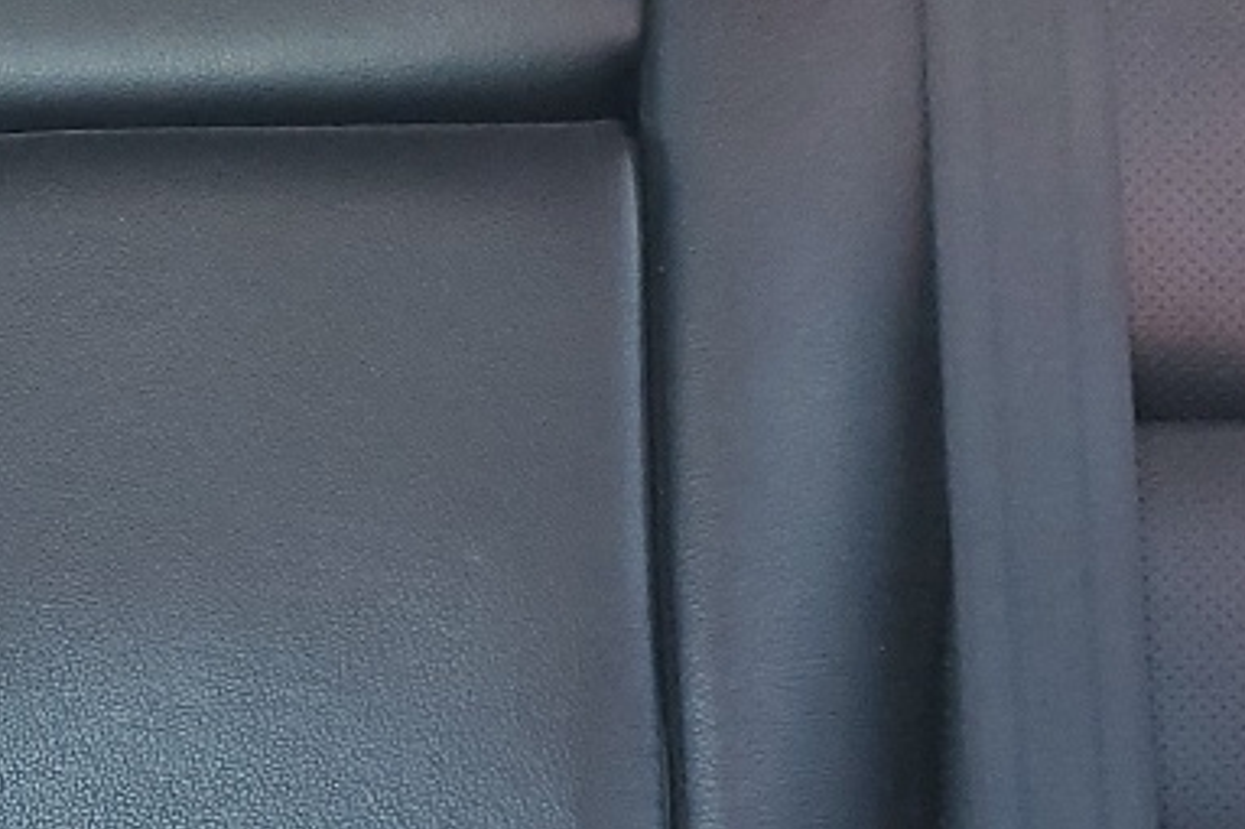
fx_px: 3906
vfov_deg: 12.1
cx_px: -247
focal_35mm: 113
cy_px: 491
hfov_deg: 17.3
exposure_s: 1/60.2
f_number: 1.5
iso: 83
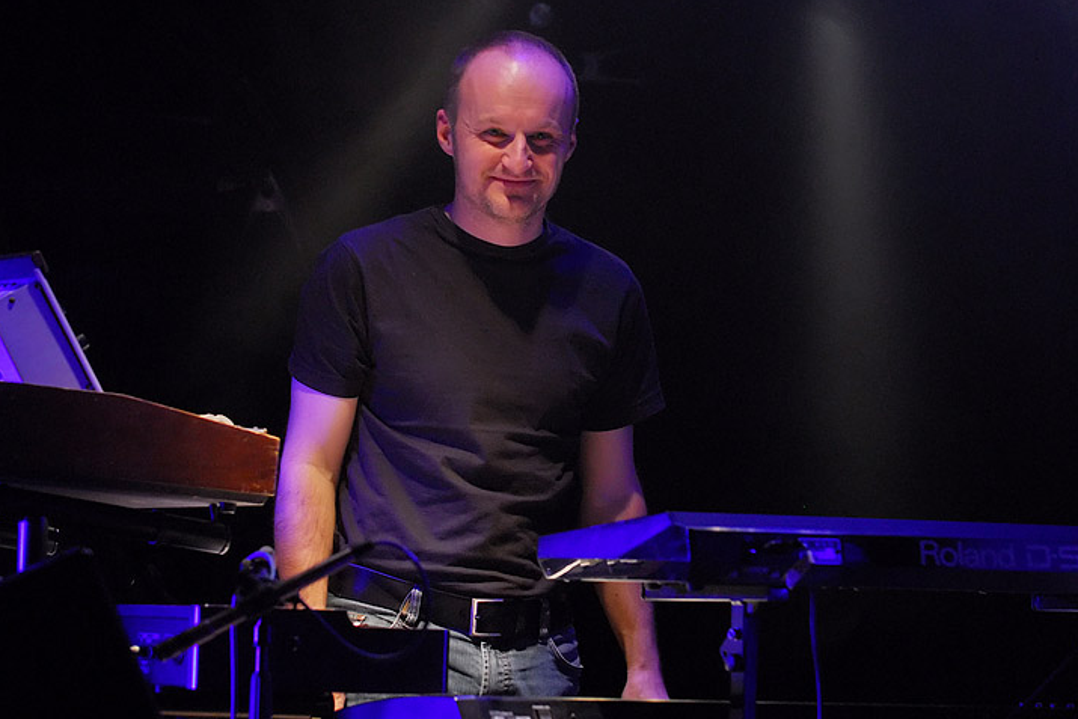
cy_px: 348
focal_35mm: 173
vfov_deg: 7.9
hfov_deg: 11.9
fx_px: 5181
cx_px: 525
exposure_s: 1/80
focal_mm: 110
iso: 800
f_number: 3.2
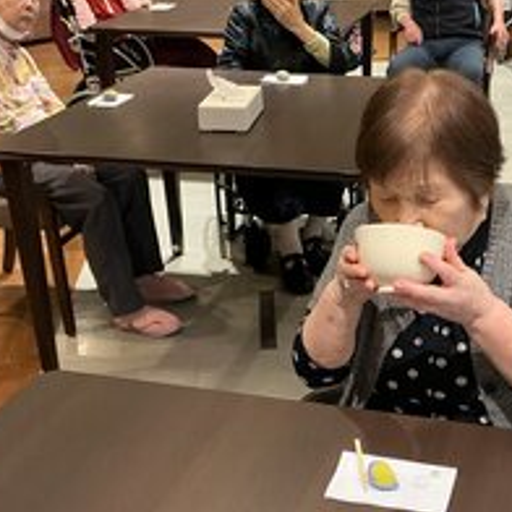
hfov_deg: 28.7
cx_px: 381
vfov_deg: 29.0
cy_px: 287
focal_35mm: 59
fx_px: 987
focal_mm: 3
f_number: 1.8
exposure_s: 1/60
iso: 160
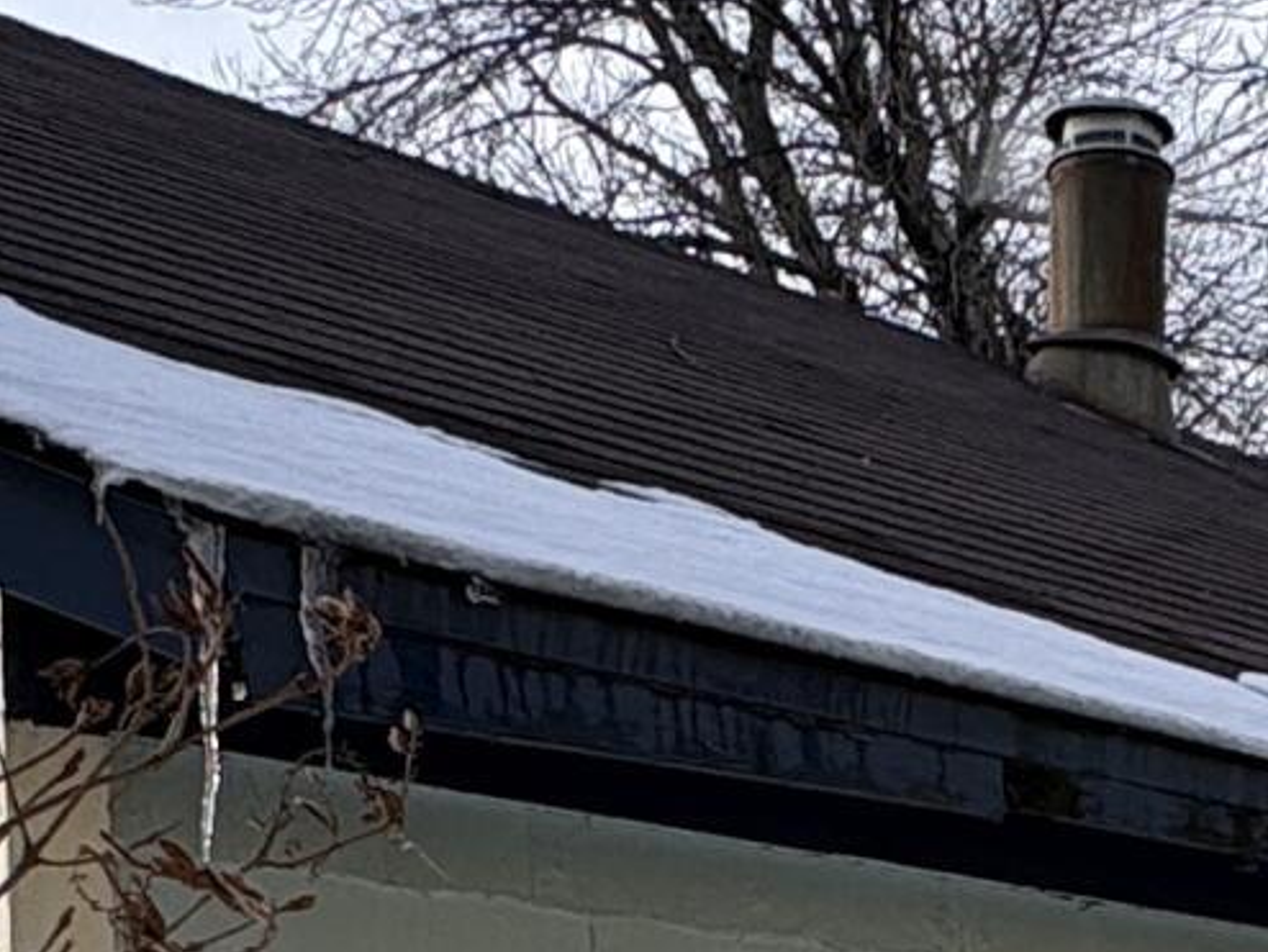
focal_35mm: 85
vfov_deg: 15.5
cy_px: 1588
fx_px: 3115
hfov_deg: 22.5
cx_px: 1137
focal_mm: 2.22
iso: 40
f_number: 2.2
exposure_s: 1/467
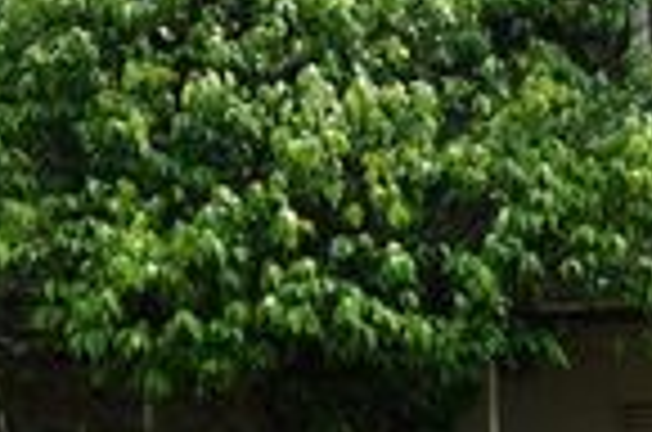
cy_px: 353
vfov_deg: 11.6
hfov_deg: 17.5
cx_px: 243
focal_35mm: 117
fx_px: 2114
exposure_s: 1/60
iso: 100
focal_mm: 24
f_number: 11
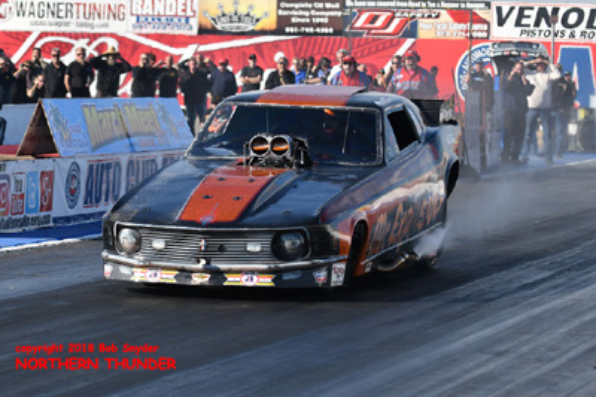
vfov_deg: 13.0
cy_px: 198
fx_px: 1737
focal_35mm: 105
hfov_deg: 19.5
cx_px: 298
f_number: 5.6
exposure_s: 1/2000
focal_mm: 70
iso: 160
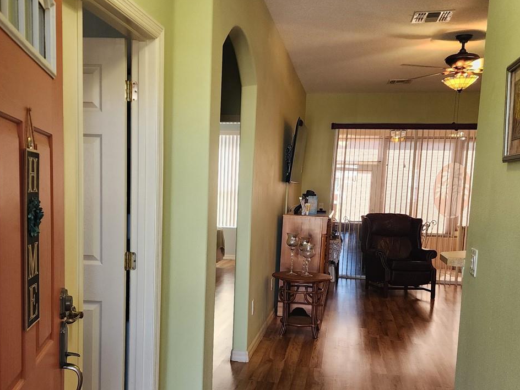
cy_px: 262
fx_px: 586
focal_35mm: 39
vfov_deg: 36.4
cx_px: 231
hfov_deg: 47.8
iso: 200
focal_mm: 6.4
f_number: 1.8
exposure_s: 1/120
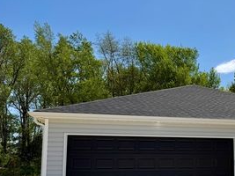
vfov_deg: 31.5
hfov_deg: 39.1
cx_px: 212
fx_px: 305
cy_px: 133
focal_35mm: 45
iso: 80
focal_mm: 6.76
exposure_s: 1/8130
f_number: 1.78
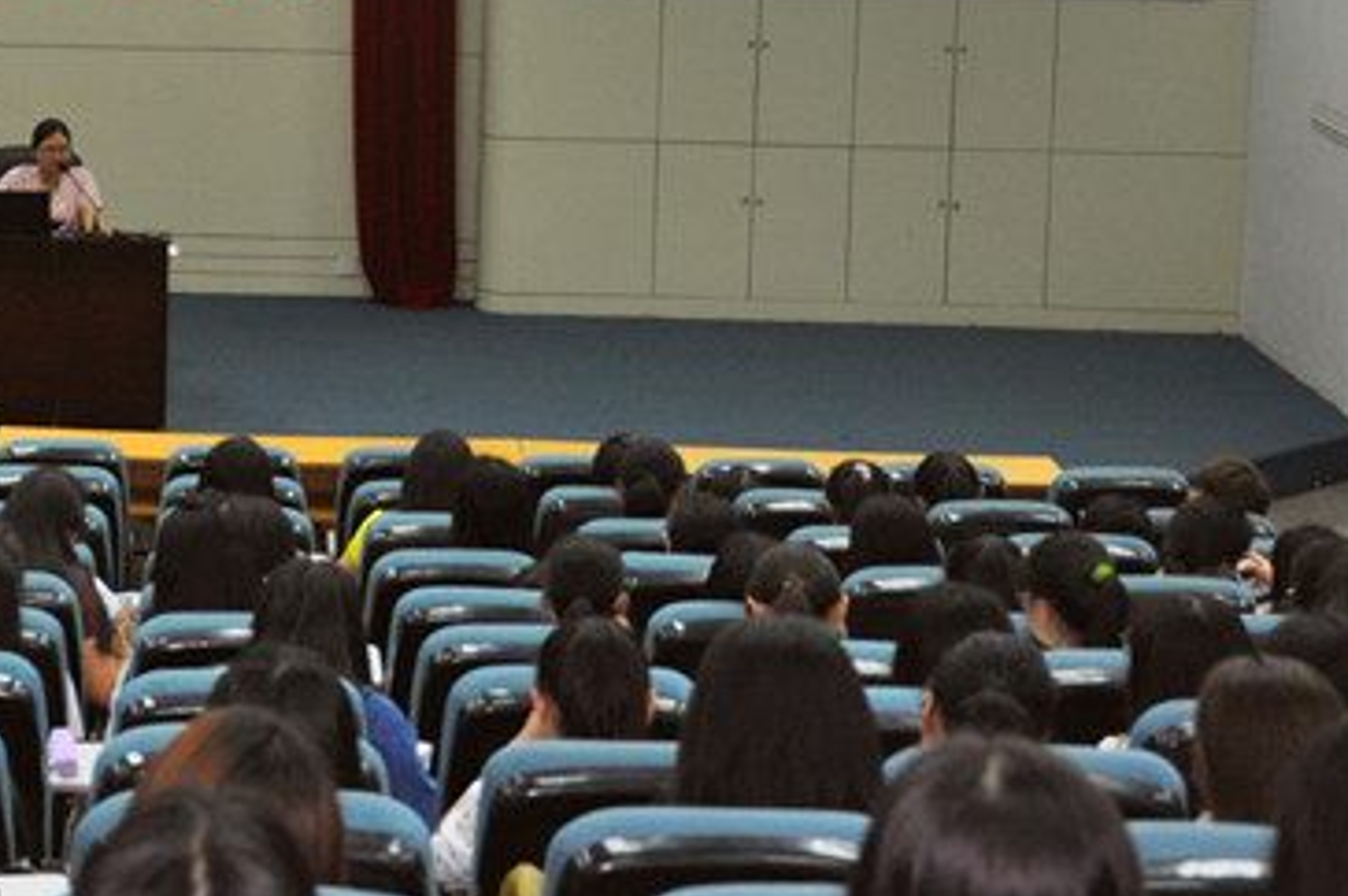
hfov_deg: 17.9
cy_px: -9
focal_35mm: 112
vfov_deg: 12.1
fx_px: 4190
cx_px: 33
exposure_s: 1/60
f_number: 4.2
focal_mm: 34
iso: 800
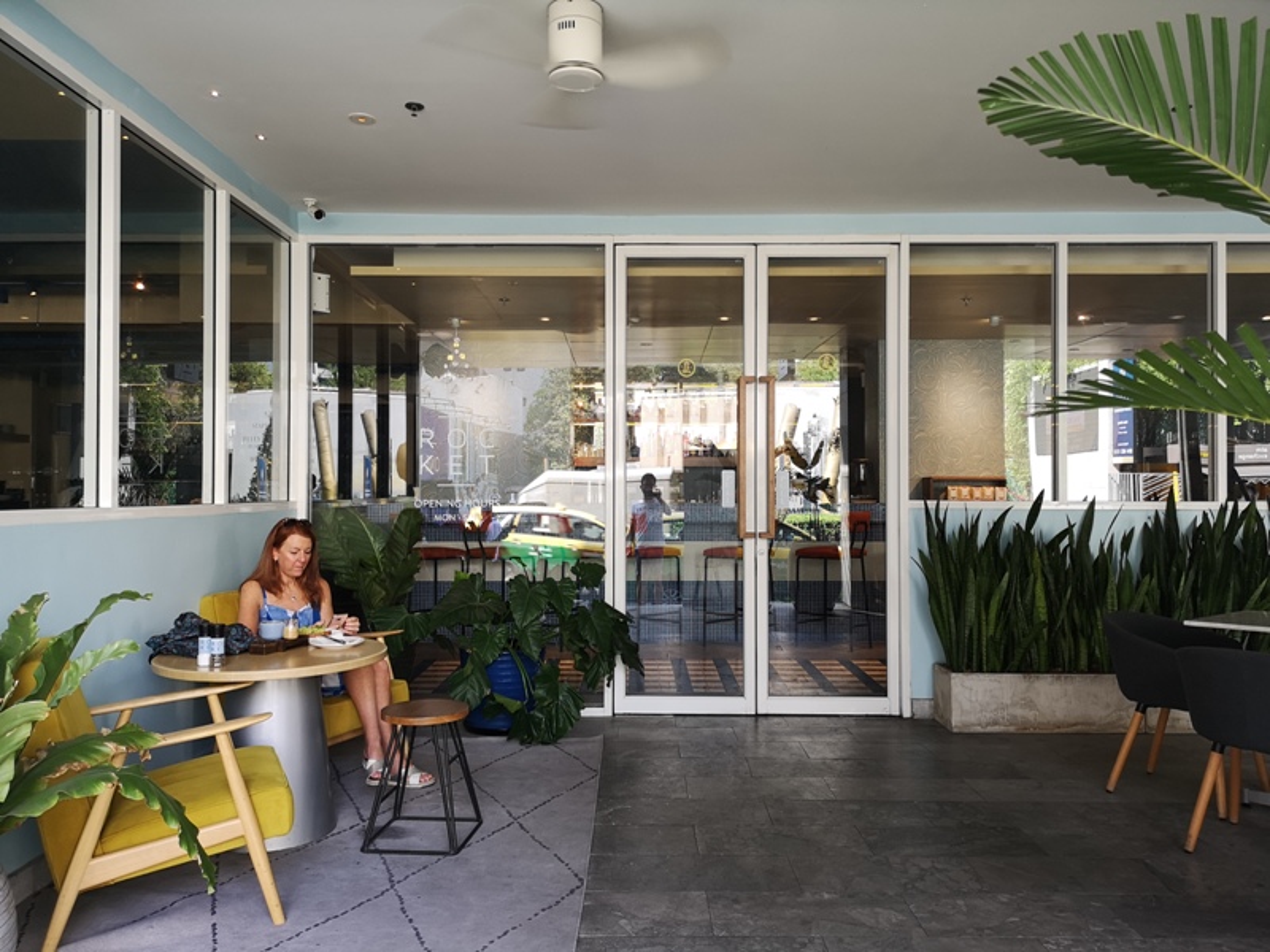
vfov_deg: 51.4
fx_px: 991
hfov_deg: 65.3
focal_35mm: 27
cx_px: 635
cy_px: 476
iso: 50
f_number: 1.8
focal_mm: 3.95
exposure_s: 1/50
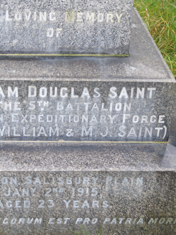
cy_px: 115
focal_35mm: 80
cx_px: 49
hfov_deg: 18.3
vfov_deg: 24.4
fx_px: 542
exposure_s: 1/60
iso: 400
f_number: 4.5
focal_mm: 28
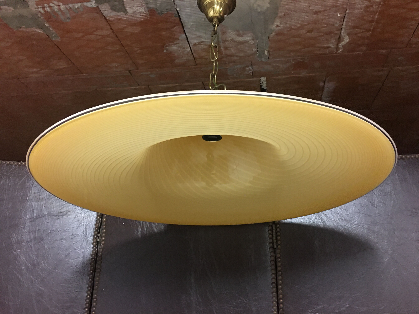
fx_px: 351
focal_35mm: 29
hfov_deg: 61.7
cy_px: 157
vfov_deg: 48.2
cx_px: 210
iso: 64
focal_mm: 4.15
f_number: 2.2
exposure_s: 1/4
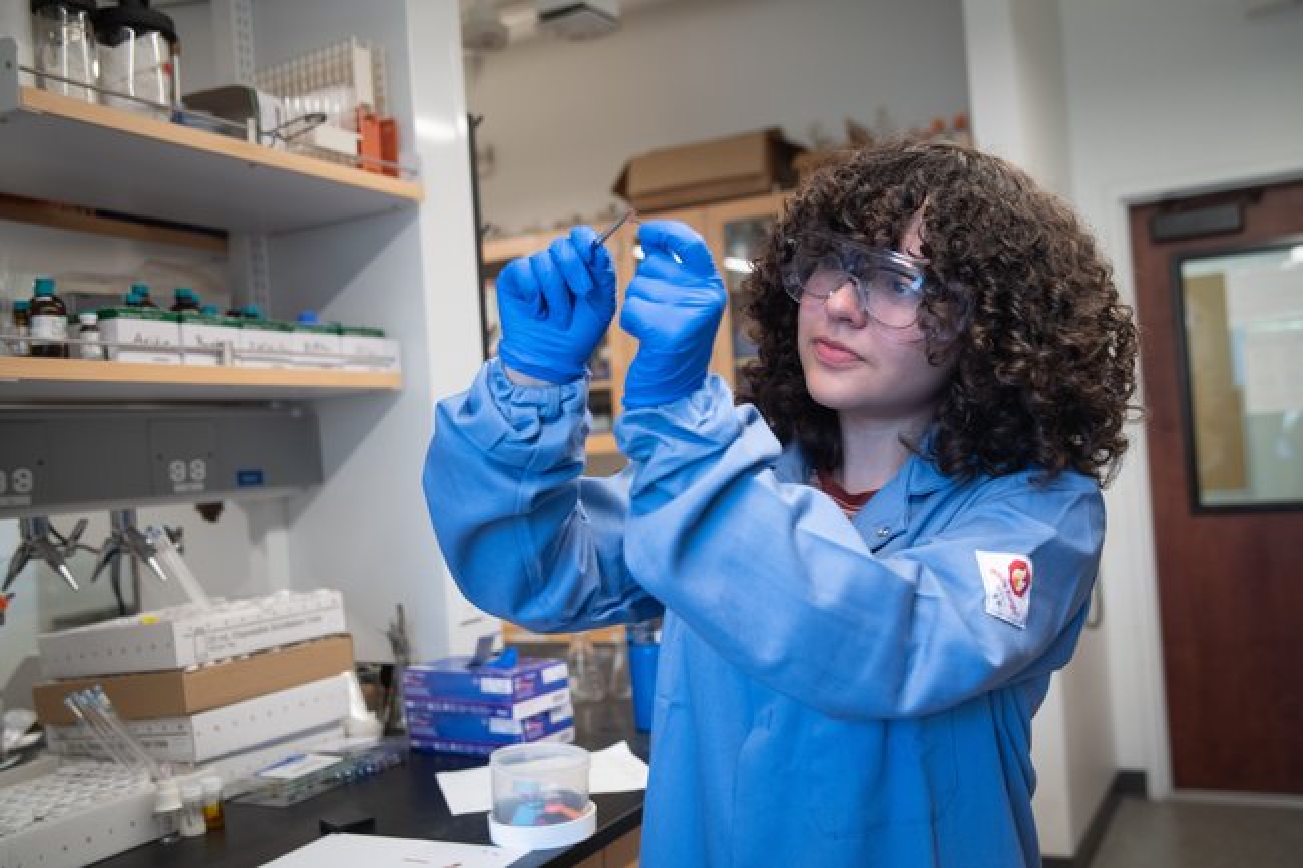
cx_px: 652
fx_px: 1266
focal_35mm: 35
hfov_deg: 54.4
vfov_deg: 37.8
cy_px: 434
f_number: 4
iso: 1250
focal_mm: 35
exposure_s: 1/160
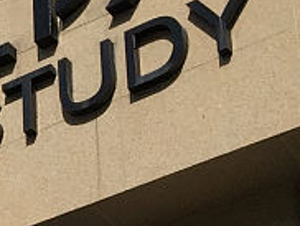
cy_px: 483
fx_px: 1657
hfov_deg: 9.2
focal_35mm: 191
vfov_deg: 7.4
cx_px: -425
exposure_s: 1/7937
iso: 32
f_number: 2.2
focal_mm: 4.15
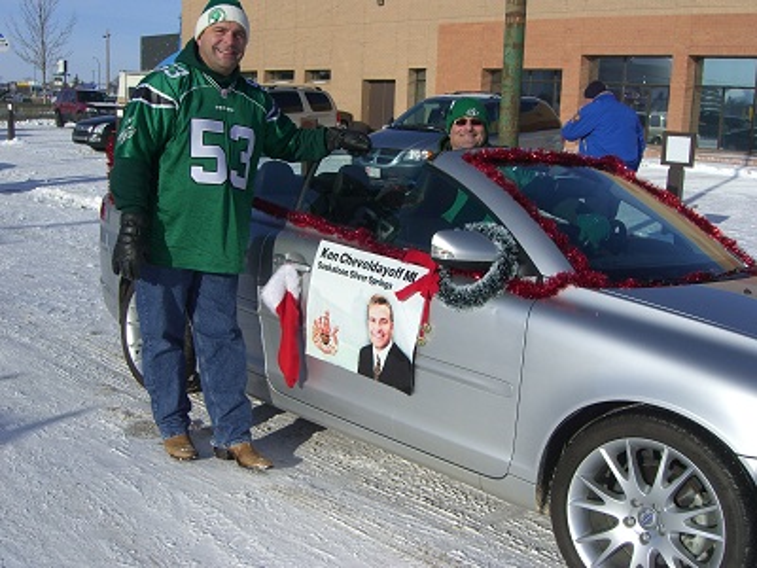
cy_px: 284
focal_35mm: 38
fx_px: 831
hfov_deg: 49.0
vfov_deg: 37.7
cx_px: 378
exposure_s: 1/320
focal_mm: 7.9
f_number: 8
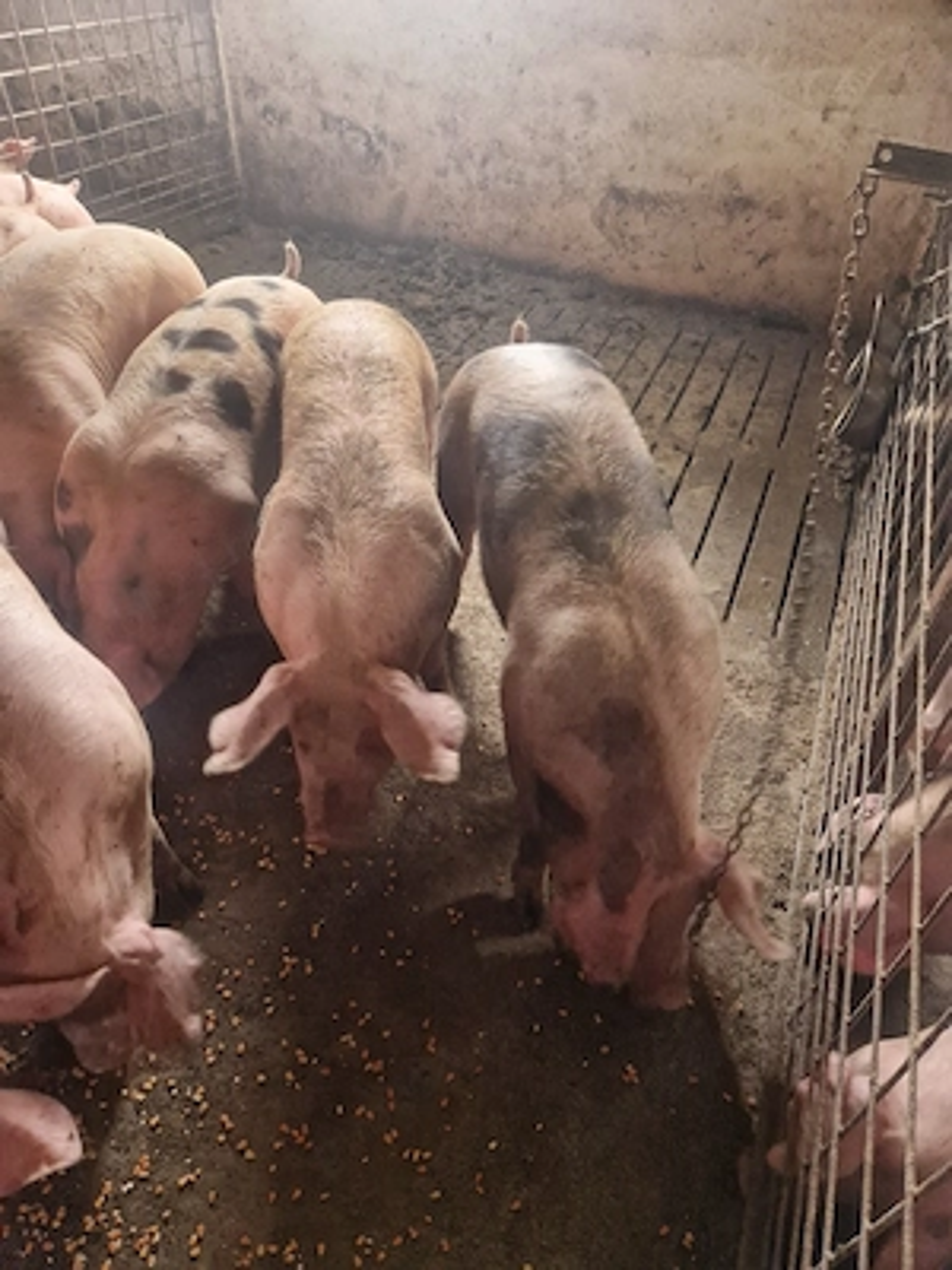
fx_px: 843
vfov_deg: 73.9
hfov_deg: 58.9
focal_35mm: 23
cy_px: 635
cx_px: 476
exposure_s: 1/33
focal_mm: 5.4
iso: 640
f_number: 1.8
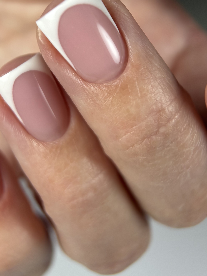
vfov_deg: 43.5
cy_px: 72
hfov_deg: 34.3
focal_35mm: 42
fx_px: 335
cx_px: 112
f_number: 1.6
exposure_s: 1/581
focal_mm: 5.96
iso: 50
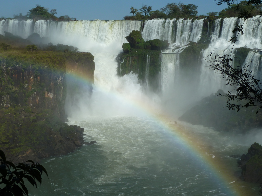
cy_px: 98
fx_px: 416
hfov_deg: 34.9
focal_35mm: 55
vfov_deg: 26.6
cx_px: 131
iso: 80
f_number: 5.6
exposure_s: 1/640
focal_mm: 9.1
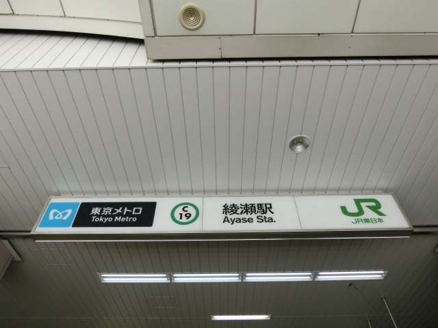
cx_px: 219
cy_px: 164
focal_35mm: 25
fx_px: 316
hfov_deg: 69.4
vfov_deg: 54.9
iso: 80
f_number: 3.5
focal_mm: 4.5
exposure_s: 1/200
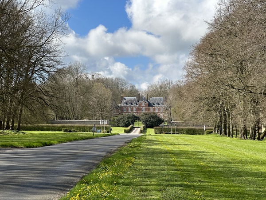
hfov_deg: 25.3
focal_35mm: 77
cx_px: 133
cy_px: 100
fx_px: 592
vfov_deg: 19.1
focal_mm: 9
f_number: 2.8
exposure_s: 1/786
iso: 32
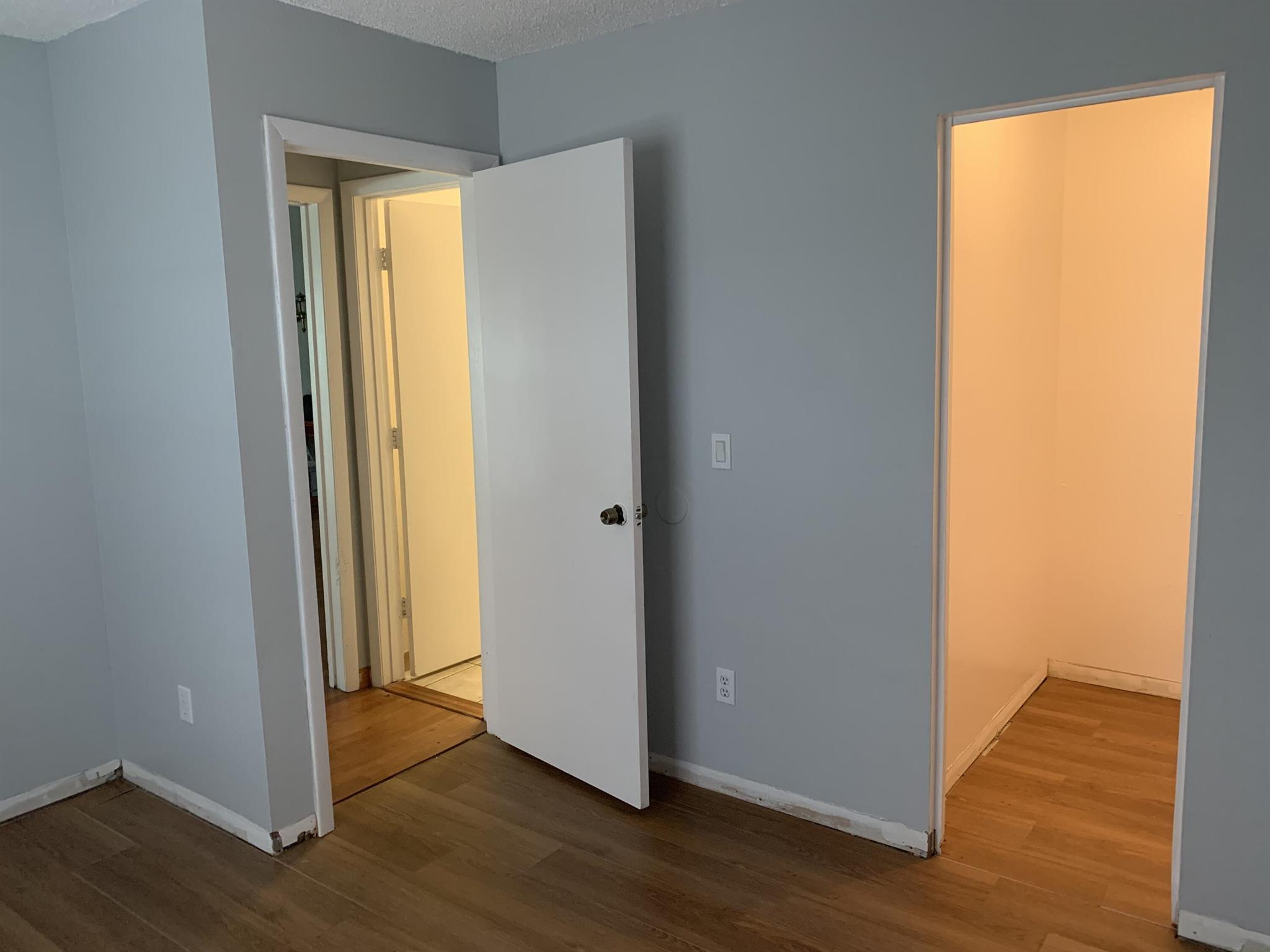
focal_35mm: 26
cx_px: 635
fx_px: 954
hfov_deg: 67.3
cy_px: 476
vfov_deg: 53.1
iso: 320
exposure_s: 1/60
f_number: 1.8
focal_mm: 4.25
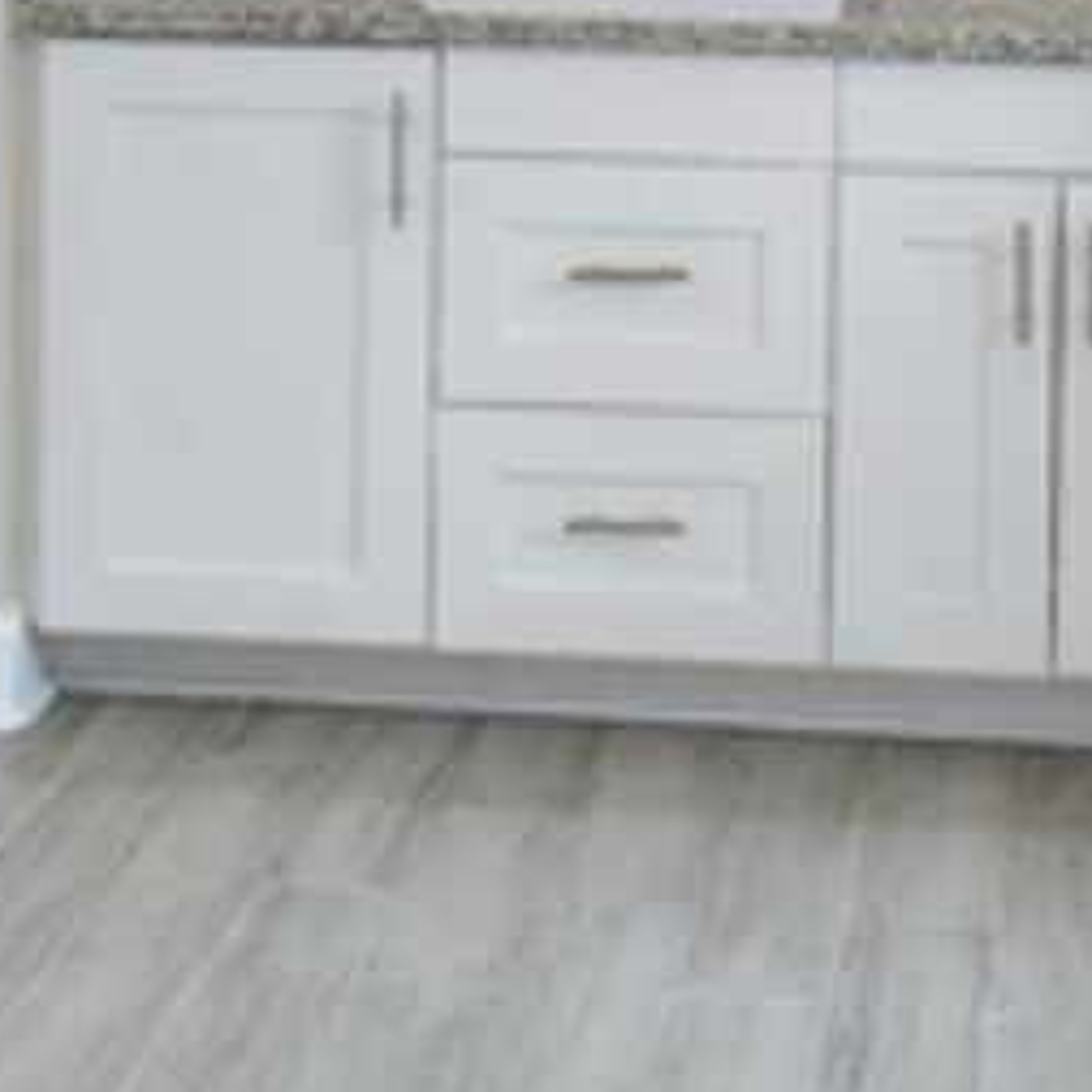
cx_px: 695
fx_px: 3676
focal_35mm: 103
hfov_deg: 16.9
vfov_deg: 16.5
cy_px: -65
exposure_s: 1/60.2
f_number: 1.7
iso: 160
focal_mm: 6.3
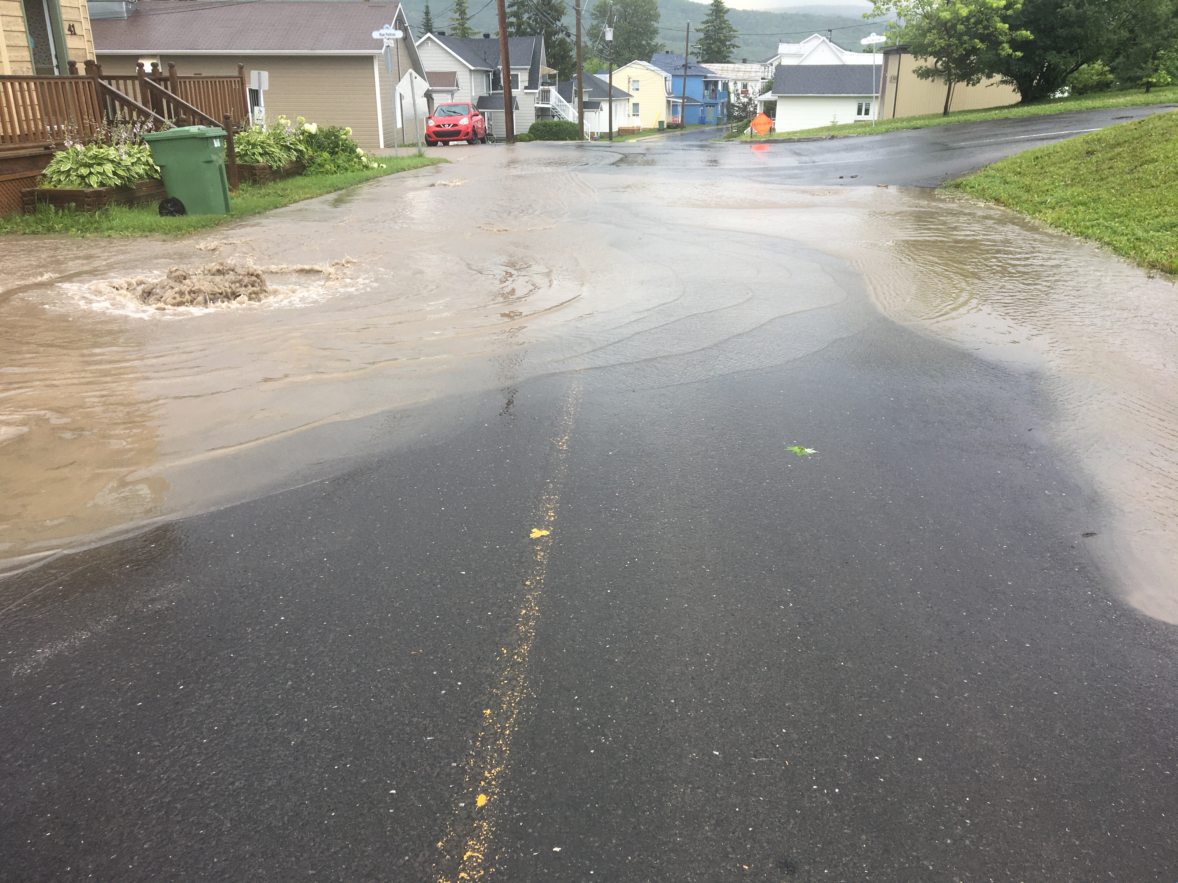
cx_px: 589
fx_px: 987
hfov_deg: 61.7
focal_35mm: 29
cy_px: 442
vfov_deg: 48.2
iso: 25
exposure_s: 1/513
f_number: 2.2
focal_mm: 4.15
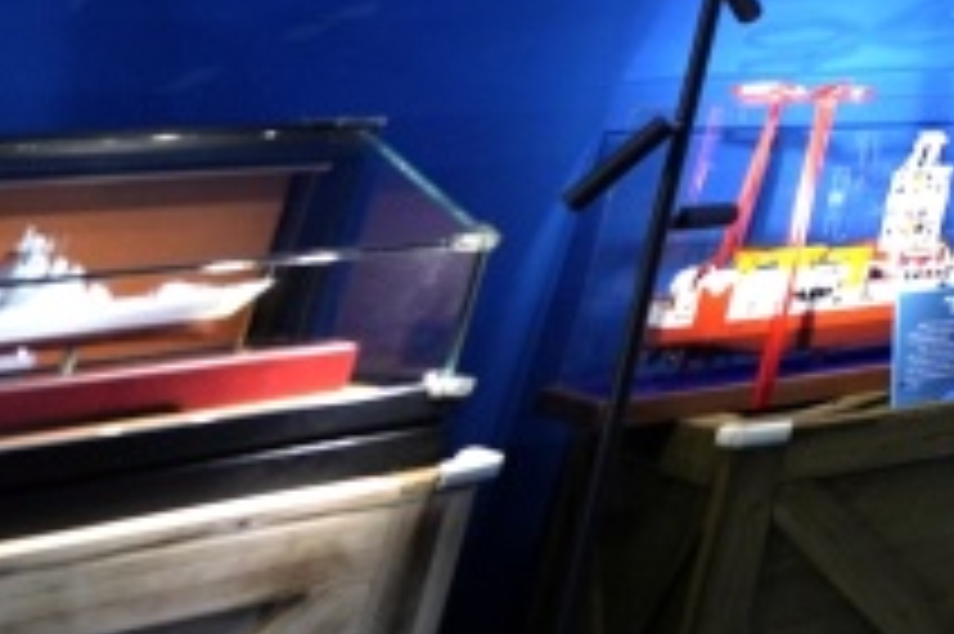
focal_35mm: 66
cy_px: -699
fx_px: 1748
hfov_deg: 16.0
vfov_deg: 15.5
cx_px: 2200
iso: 400
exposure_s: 1/250
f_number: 1.8
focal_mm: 14
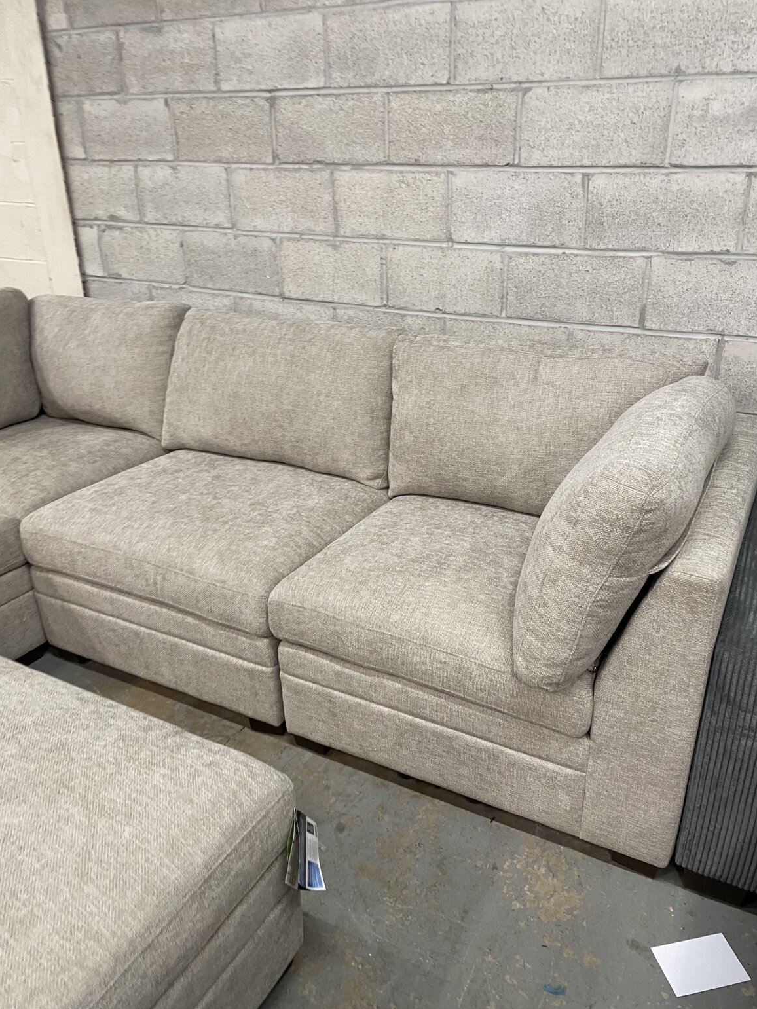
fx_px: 787
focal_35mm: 27
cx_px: 392
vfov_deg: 65.3
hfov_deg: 51.4
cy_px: 523
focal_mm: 4.2
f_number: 1.6
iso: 160
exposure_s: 1/60
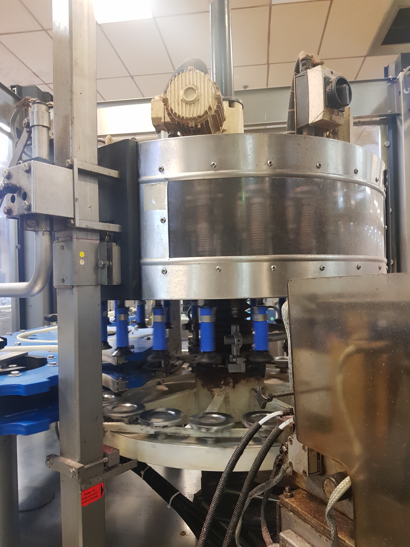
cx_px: 205
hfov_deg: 53.1
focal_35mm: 26
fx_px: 411
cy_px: 274
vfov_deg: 67.3
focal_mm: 4.3
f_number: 1.7
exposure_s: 1/25
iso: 250
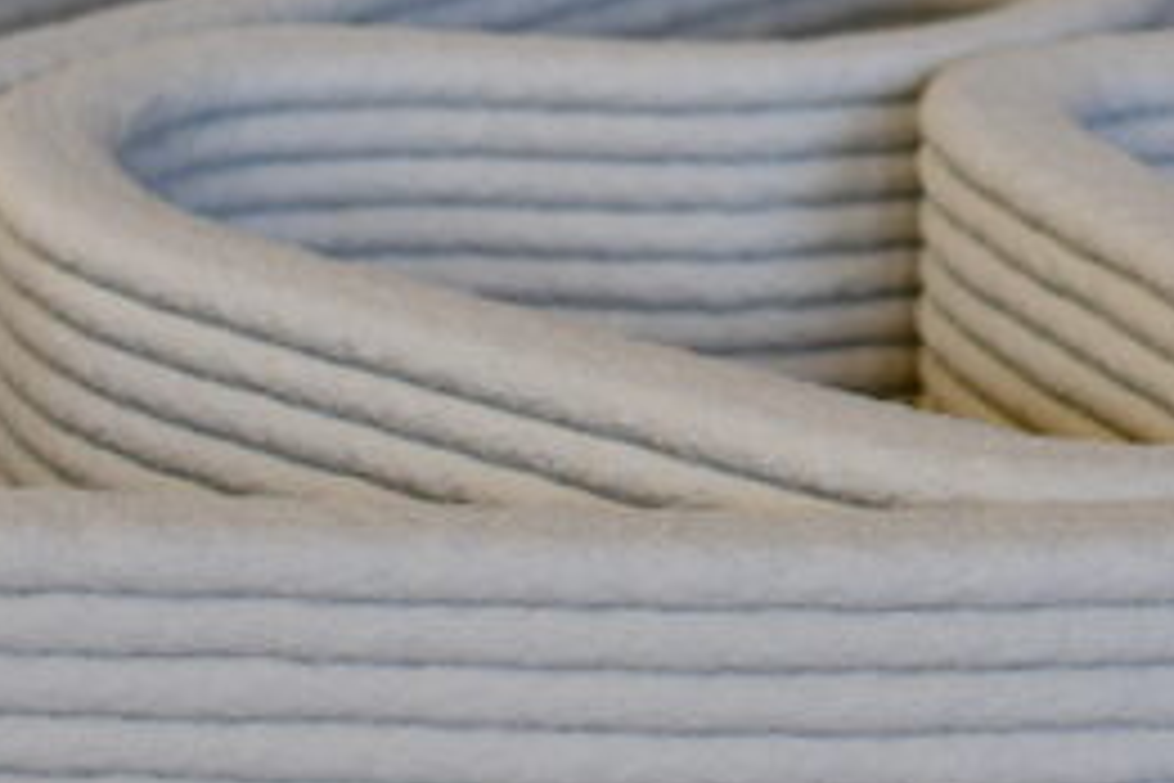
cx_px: 1633
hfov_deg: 9.8
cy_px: -169
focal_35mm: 204
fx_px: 6652
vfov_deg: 6.7
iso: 400
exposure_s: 1/250
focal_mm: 35
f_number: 3.5
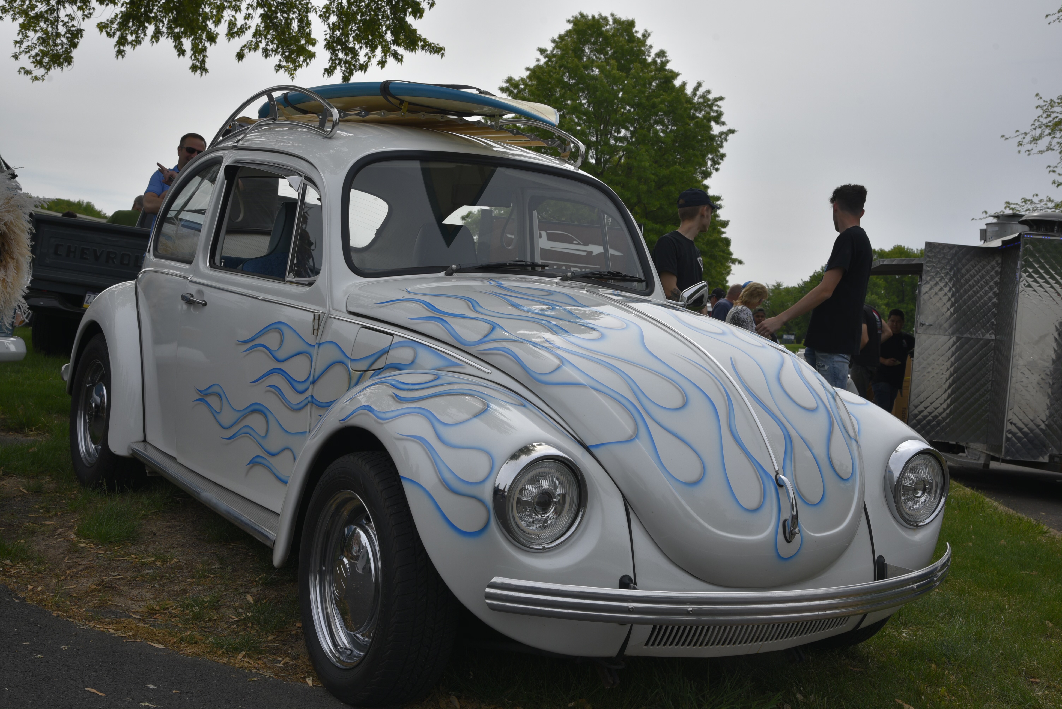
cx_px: 531
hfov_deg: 44.5
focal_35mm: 44
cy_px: 354
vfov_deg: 30.5
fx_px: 1298
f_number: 10
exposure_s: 1/400
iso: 200
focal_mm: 44
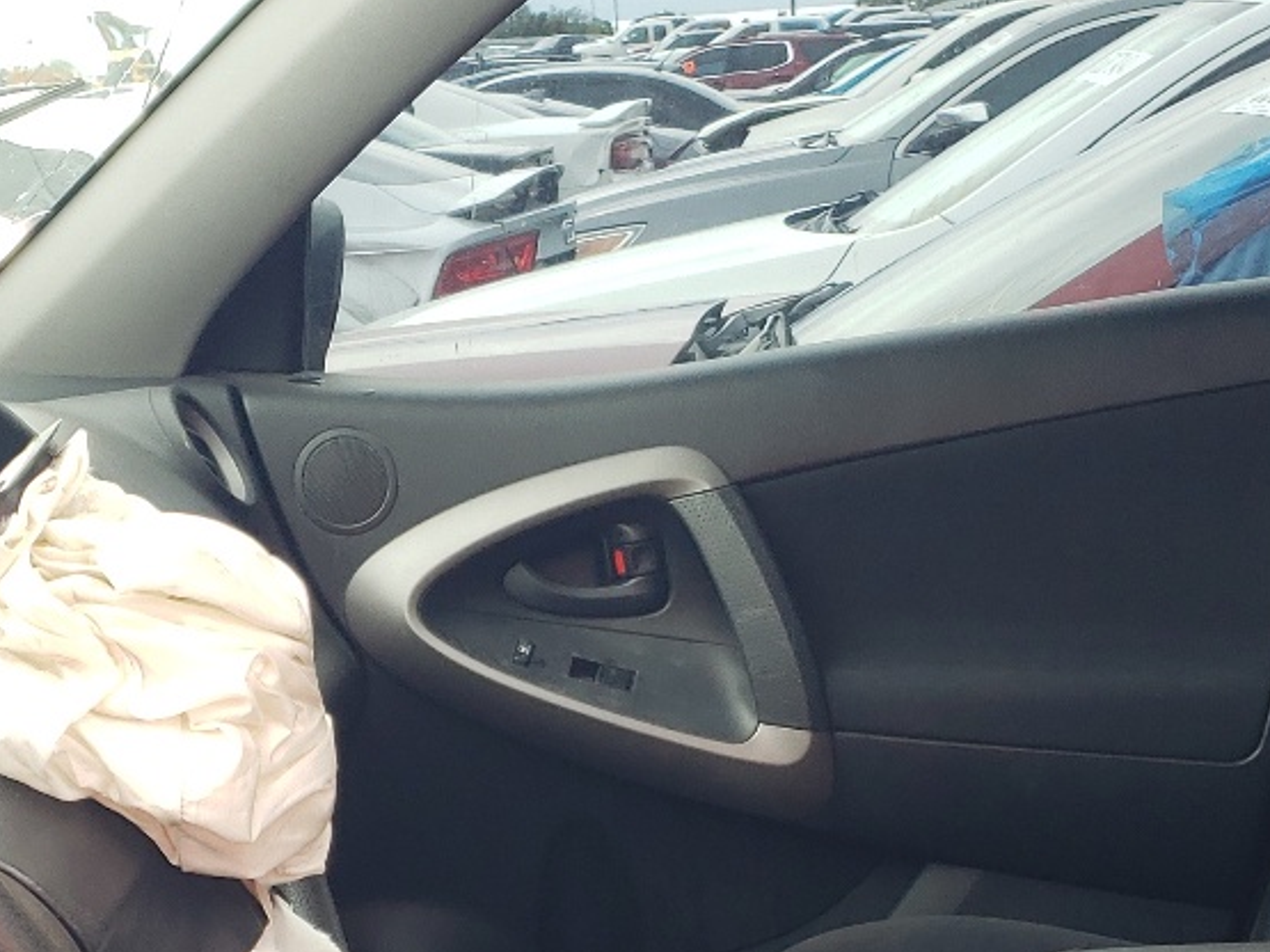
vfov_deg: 18.7
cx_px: 600
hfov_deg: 26.0
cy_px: 1096
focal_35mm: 75
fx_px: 2751
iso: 50
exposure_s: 1/345
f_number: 1.5
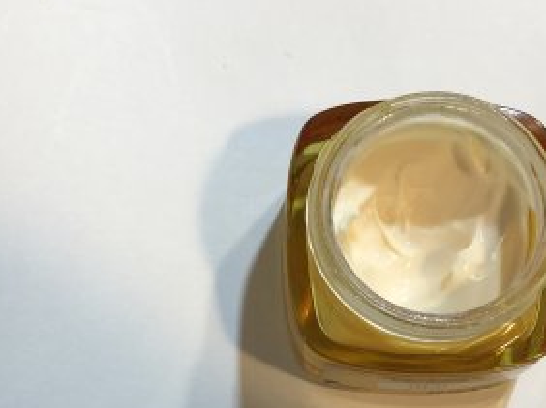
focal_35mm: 63
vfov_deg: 22.4
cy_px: 407
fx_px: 993
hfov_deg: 30.7
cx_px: 290
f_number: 2.2
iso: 25
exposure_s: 1/50
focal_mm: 4.15
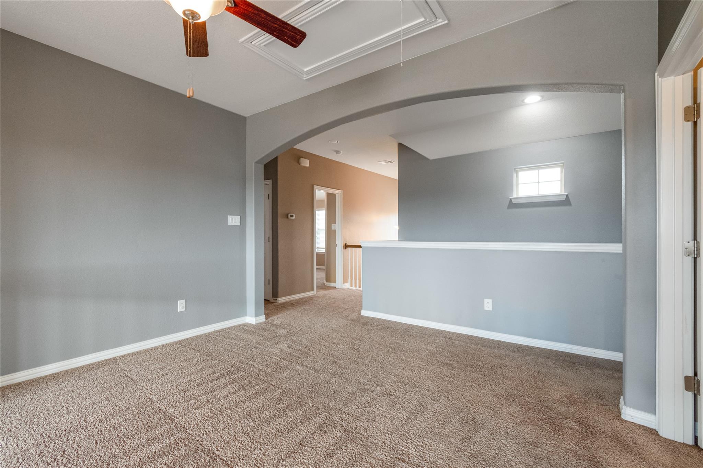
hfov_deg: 100.4
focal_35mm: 15
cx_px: 352
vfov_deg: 77.3
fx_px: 293
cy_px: 234
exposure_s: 1/30
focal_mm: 10
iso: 640
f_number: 8
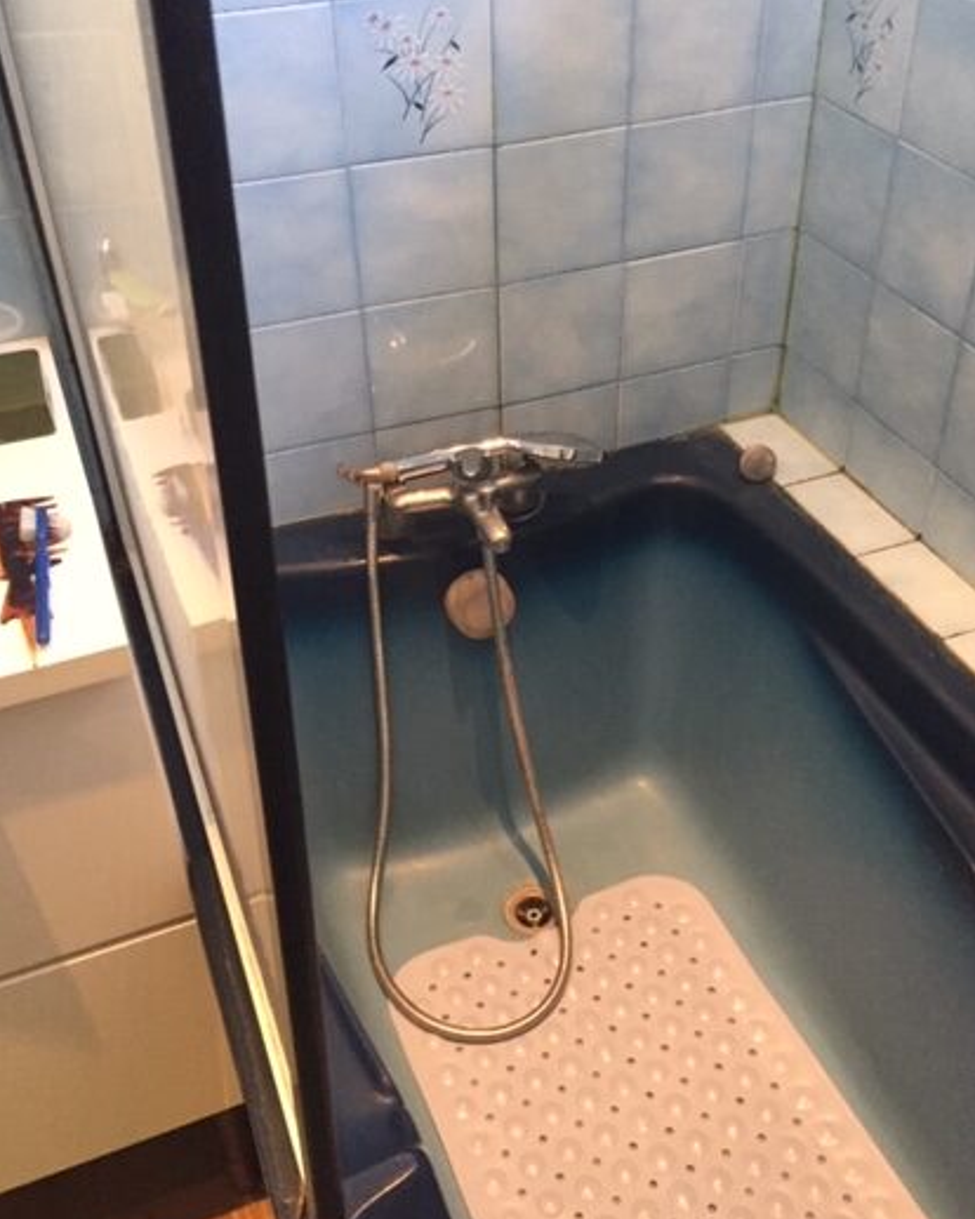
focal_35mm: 35
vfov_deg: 51.5
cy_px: 562
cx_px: 525
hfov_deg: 42.2
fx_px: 1263
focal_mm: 4.15
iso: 250
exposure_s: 1/25
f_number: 2.2
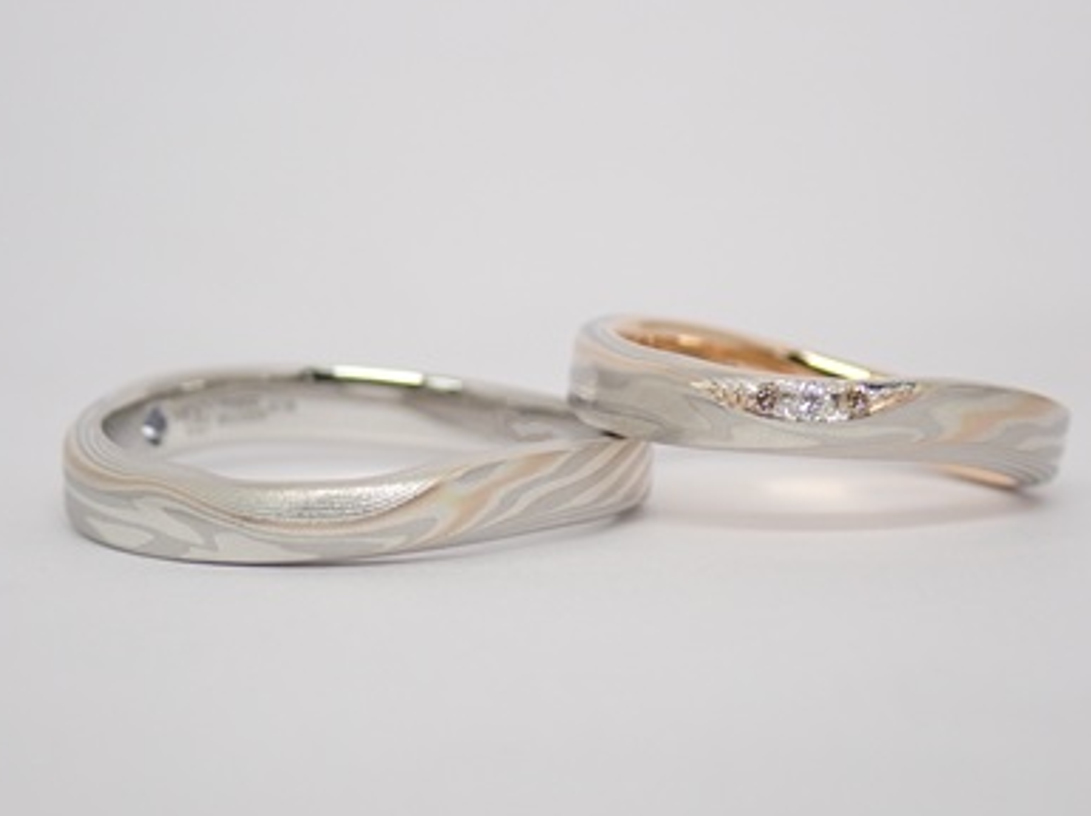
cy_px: 443
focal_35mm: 90
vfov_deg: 16.4
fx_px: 2834
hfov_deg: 21.8
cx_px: 555
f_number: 4.1
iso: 200
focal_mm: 13.65
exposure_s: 1/125
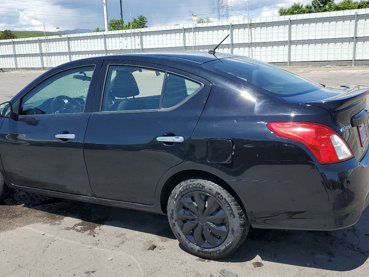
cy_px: 158
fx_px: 384
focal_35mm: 36
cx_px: 173
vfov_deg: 39.6
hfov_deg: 51.3
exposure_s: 1/2500
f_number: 1.5
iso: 50
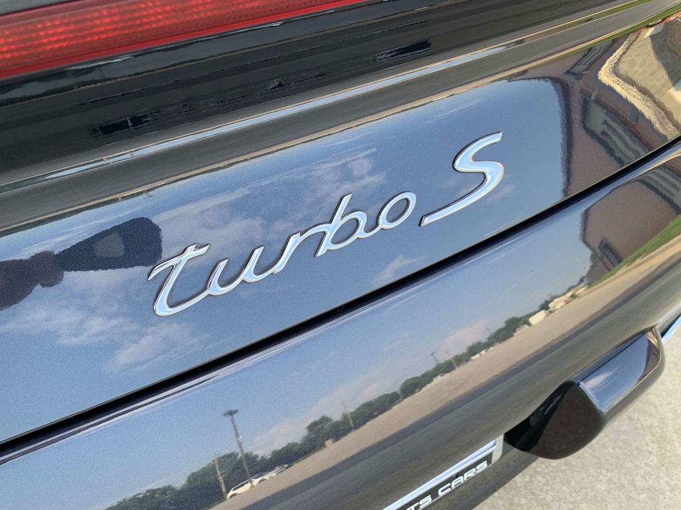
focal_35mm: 26
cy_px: 255
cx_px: 340
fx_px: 511
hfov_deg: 67.3
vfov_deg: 53.1
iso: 32
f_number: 1.8
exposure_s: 1/122
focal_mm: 4.25
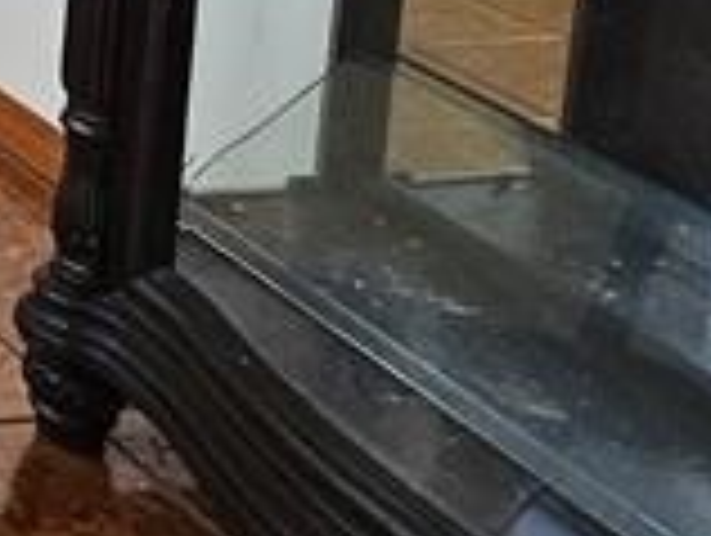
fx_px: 1728
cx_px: -796
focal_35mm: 84
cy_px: -495
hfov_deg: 16.4
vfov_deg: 14.8
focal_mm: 2.2
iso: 160
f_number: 2.2
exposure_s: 1/60
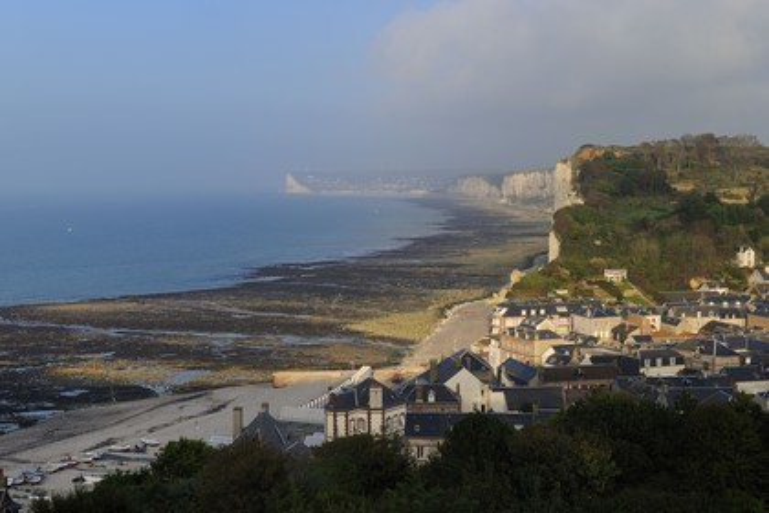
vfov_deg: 26.0
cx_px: 384
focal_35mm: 52
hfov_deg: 38.2
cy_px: 256
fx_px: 1111
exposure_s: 1/160
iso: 200
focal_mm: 52
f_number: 10
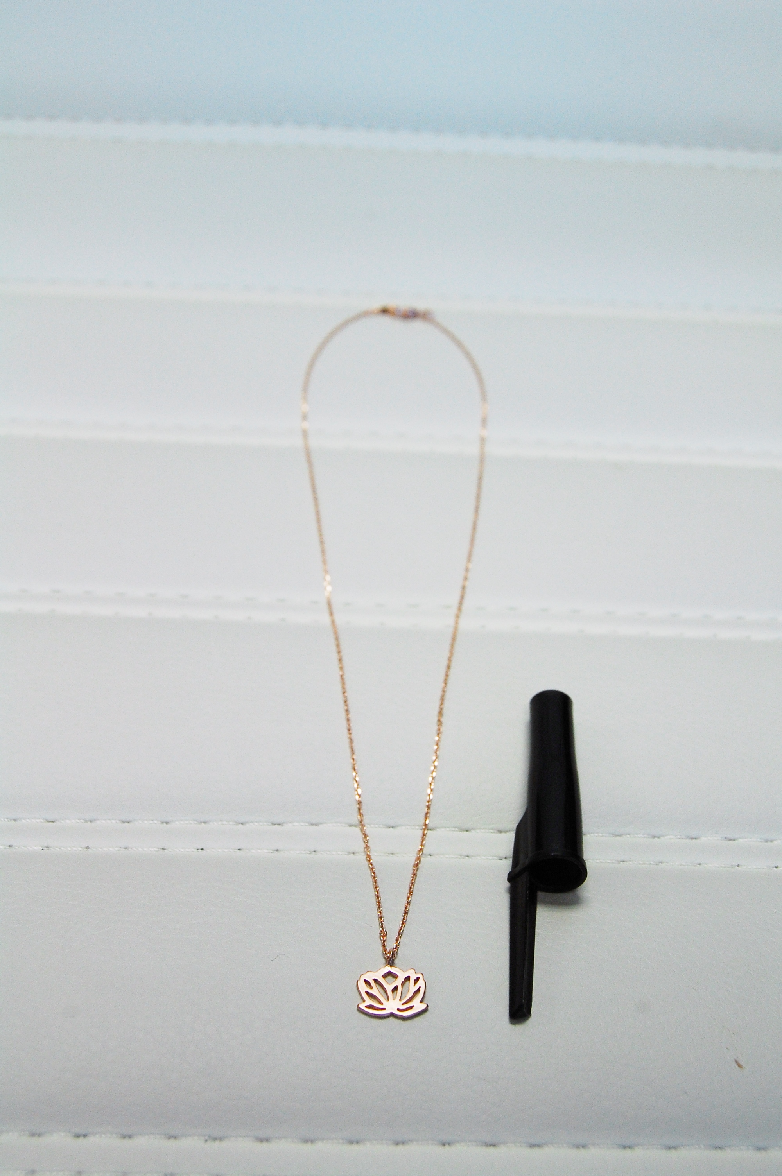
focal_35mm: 48
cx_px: 391
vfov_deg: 41.1
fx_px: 1567
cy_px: 588
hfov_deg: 28.0
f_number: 9
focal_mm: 32
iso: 800
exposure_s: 1/60
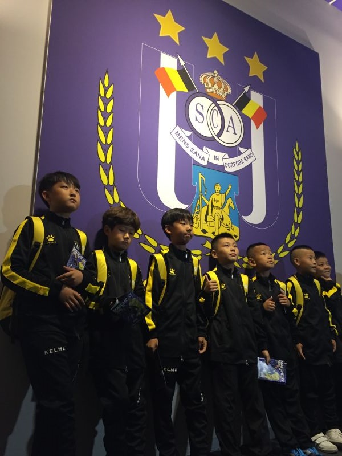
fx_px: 382
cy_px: 228
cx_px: 171
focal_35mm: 29
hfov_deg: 48.2
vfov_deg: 61.7
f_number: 2.2
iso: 200
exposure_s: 1/33
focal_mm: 4.15
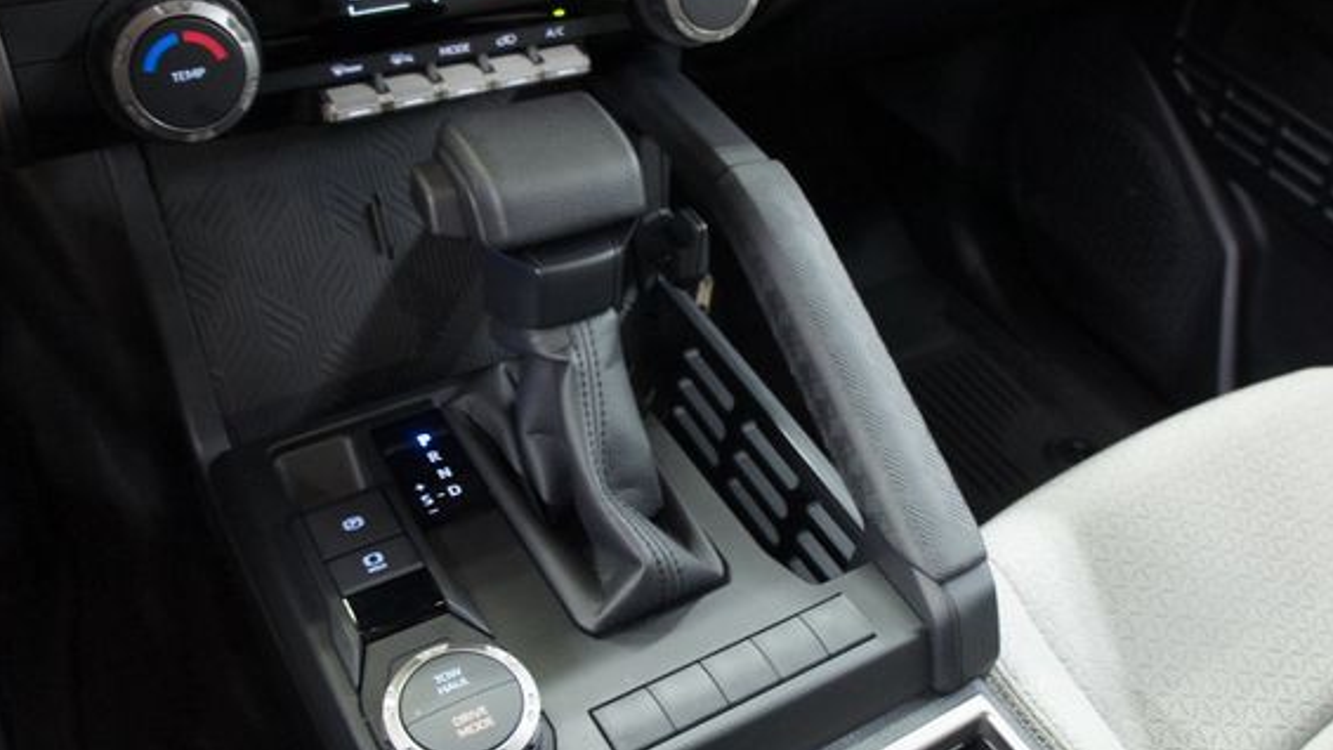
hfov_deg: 60.9
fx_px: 1131
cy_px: 441
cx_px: 734
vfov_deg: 36.6
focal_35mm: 32
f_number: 3.5
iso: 1600
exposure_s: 1/20
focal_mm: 18
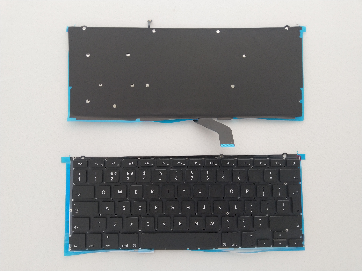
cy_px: 136
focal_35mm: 25
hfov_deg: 69.4
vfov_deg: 54.9
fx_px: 261
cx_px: 181
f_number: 1.75
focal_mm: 4.28
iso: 100
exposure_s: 1/137
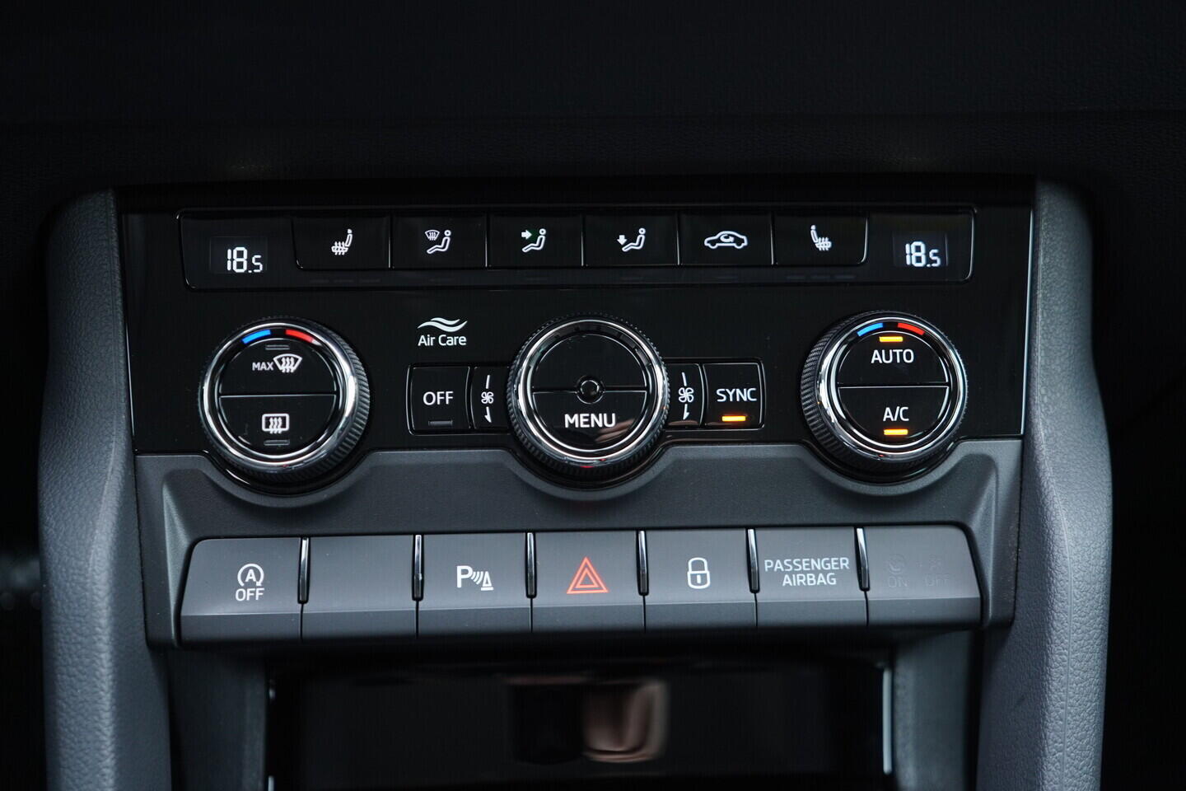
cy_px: 396
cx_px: 593
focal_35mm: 36
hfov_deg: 53.1
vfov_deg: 36.9
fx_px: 1186
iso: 640
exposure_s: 1/40
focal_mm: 24
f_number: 2.8
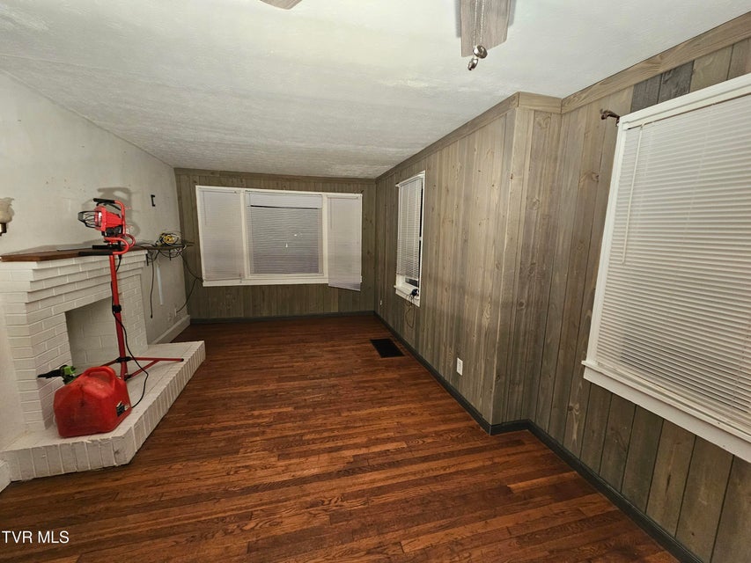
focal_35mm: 13
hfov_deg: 106.2
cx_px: 376
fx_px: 282
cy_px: 282
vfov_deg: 89.9
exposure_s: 1/60
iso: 200
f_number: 2.2
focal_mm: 2.2
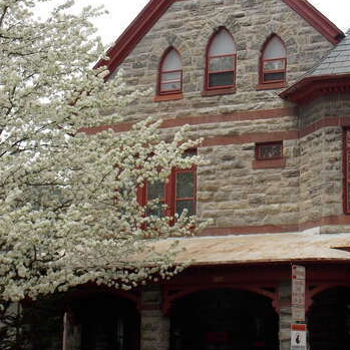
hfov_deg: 20.8
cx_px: 249
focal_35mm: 83
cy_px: 176
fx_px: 949
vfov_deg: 20.9
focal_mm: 7.3
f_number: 3.6
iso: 80
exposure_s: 1/500
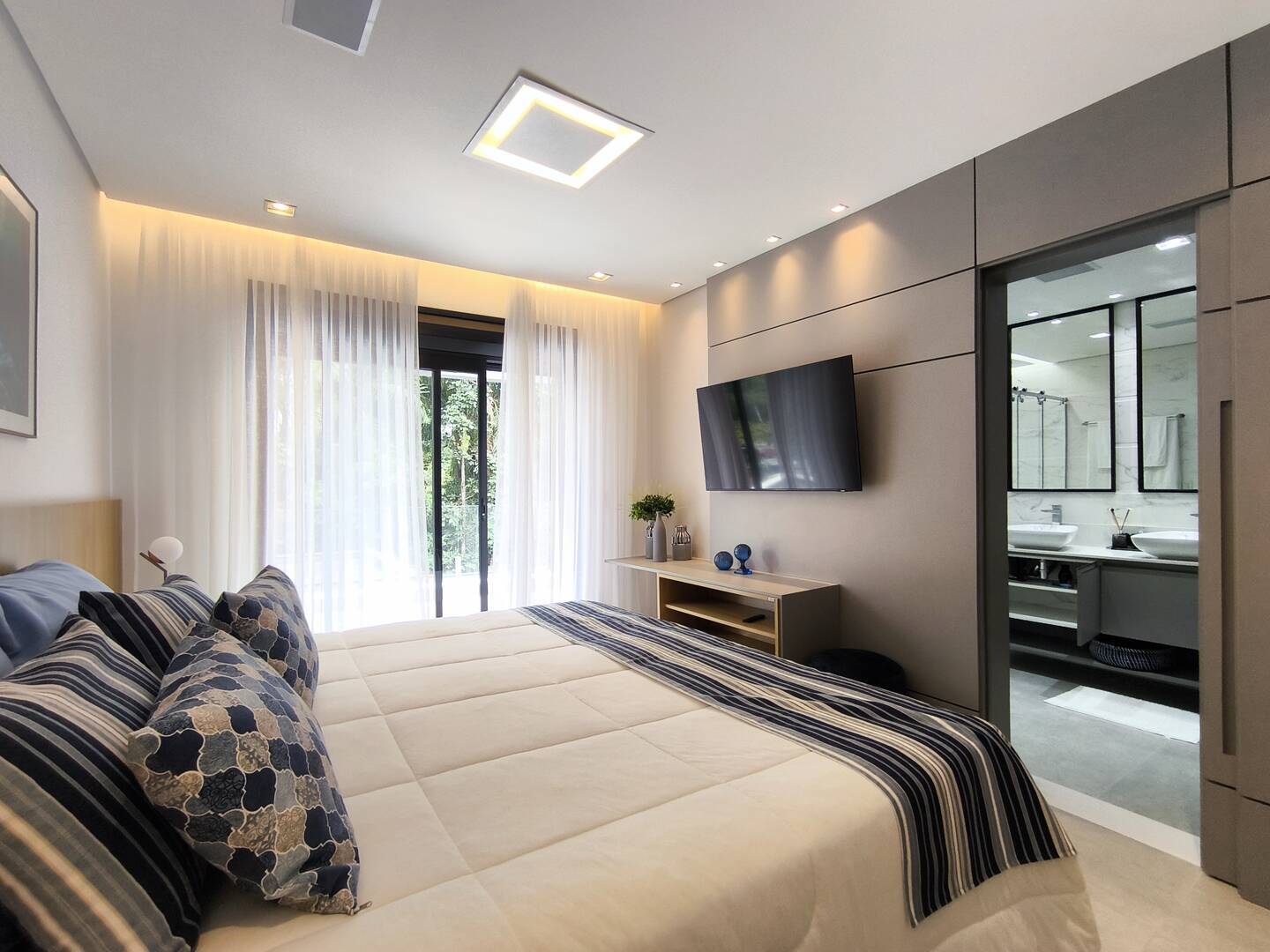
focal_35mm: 16
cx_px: 635
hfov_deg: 94.5
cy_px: 476
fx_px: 587
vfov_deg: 78.1
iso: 64
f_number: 2.2
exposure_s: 1/60
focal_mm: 1.65
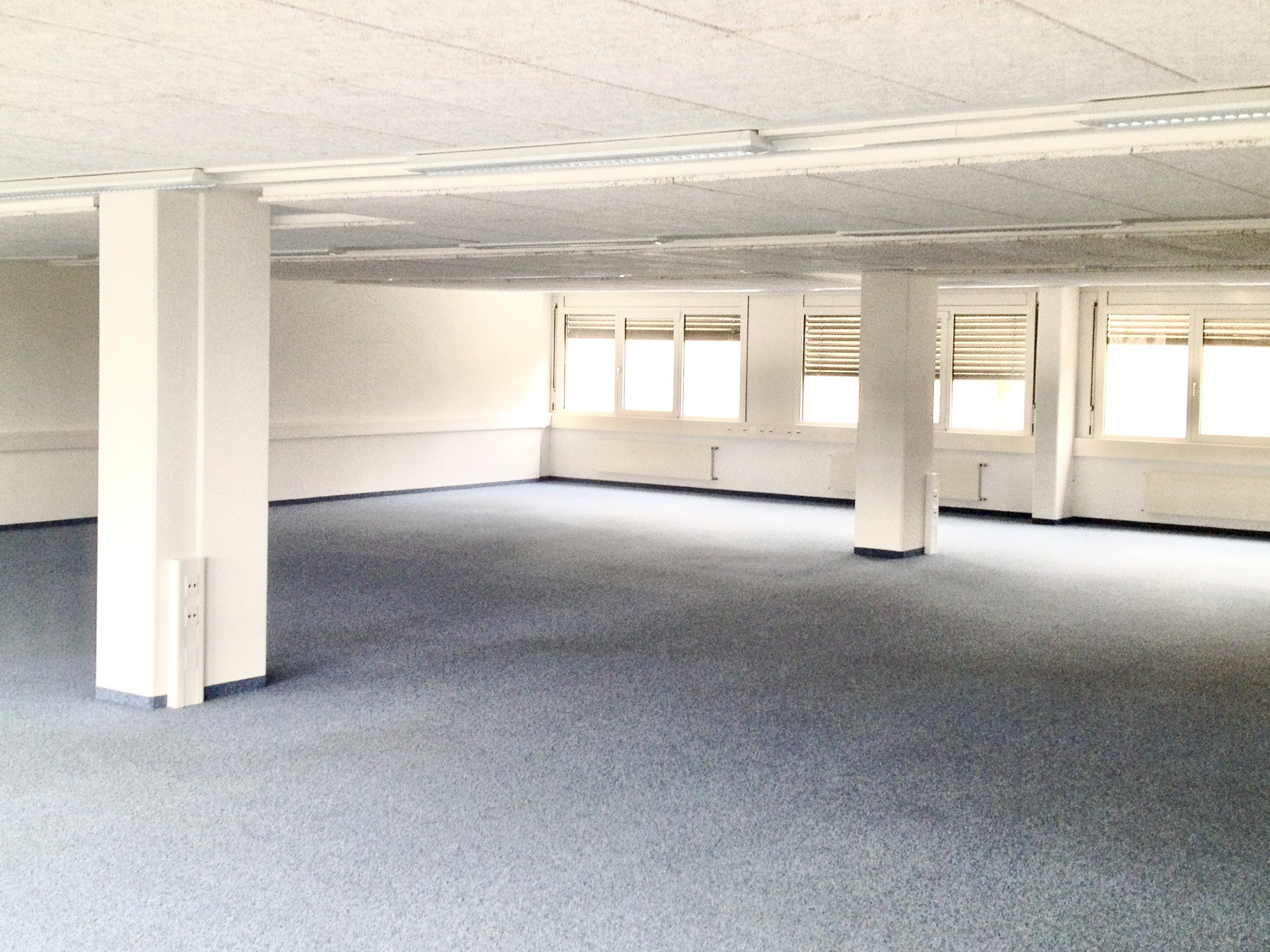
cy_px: 421
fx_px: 1797
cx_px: 565
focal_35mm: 49
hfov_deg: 38.9
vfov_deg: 29.6
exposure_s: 1/60
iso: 64
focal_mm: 4.28
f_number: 2.4
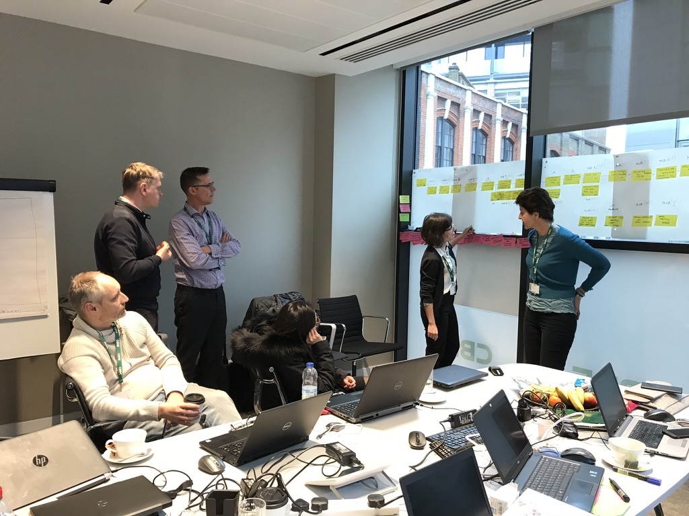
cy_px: 258
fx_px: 557
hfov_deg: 63.4
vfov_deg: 49.7
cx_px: 344
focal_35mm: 28
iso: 32
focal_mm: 3.99
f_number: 1.8
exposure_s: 1/25
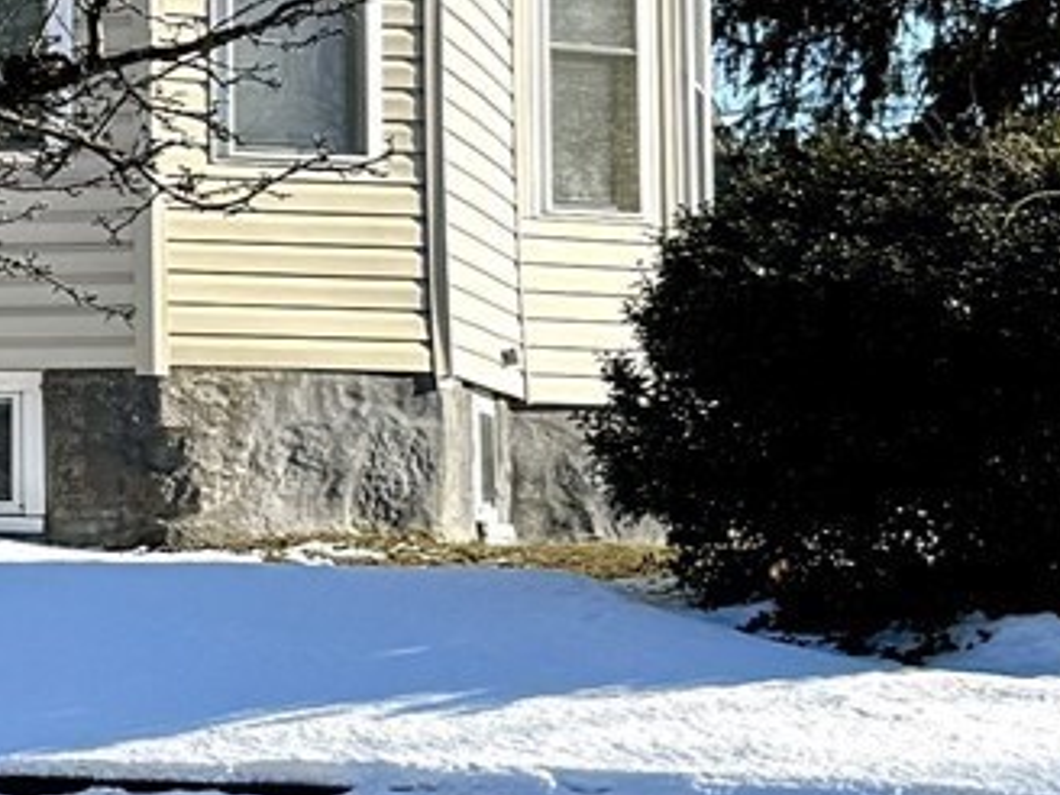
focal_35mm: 150
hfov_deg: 11.9
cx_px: -960
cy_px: 281
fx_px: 4593
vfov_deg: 9.9
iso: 80
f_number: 1.78
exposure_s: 1/1869
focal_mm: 6.76
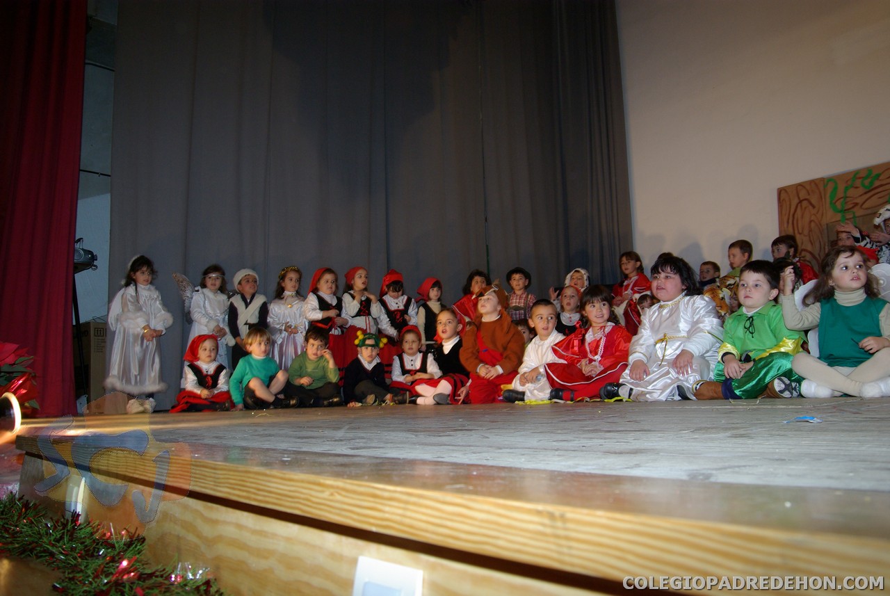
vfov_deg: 48.1
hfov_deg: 67.3
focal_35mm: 27
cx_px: 445
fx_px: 668
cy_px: 298
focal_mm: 18
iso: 400
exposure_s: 1/30
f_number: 5.6
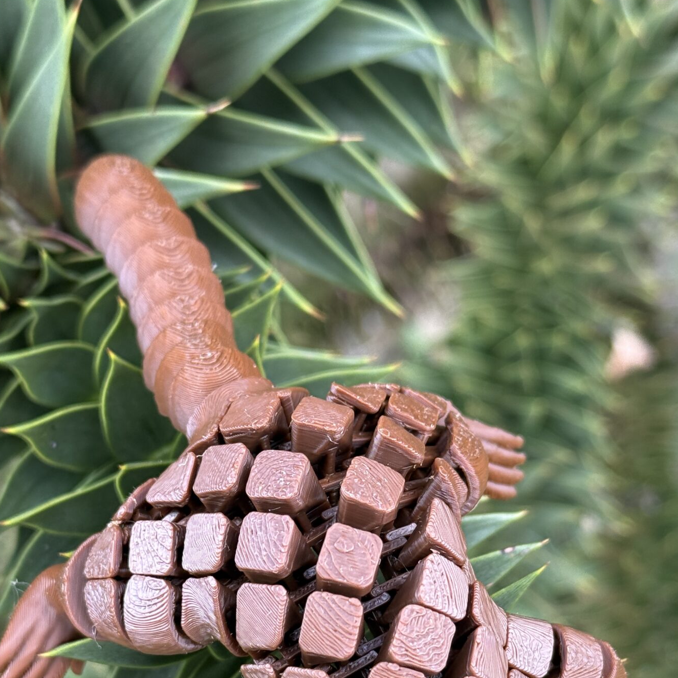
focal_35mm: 82
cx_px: 363
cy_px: 550
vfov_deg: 20.9
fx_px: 1817
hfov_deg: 21.1
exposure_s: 1/243
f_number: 1.78
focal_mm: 6.76
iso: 100
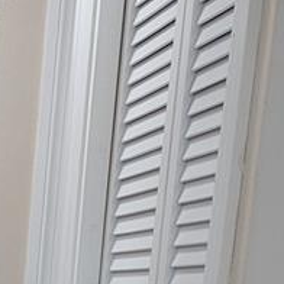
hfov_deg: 12.2
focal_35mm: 130
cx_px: -244
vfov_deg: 11.8
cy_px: 600
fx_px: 1207
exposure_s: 1/40
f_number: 1.85
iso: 74
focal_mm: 6.81
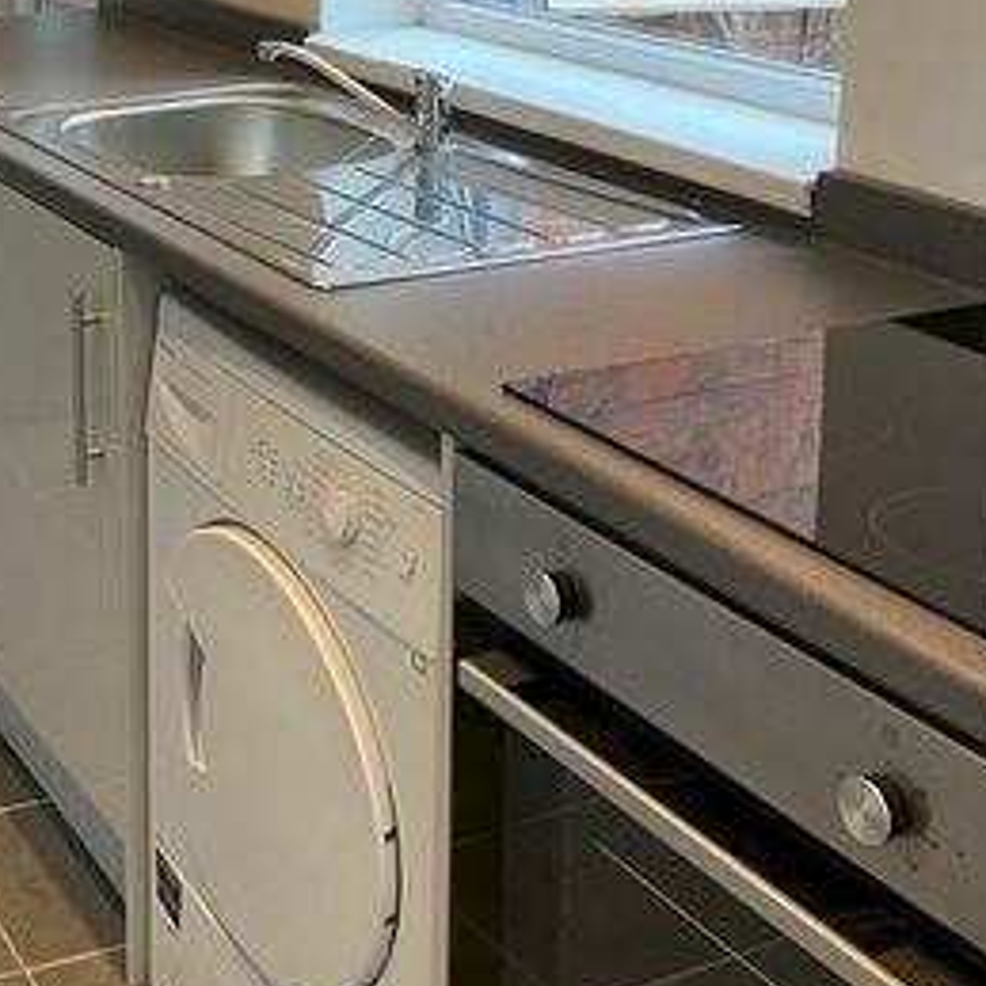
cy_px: 147
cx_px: 88
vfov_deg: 27.0
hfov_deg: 26.7
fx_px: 1998
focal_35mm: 62
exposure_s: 1/50
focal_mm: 4.25
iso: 80
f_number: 1.8
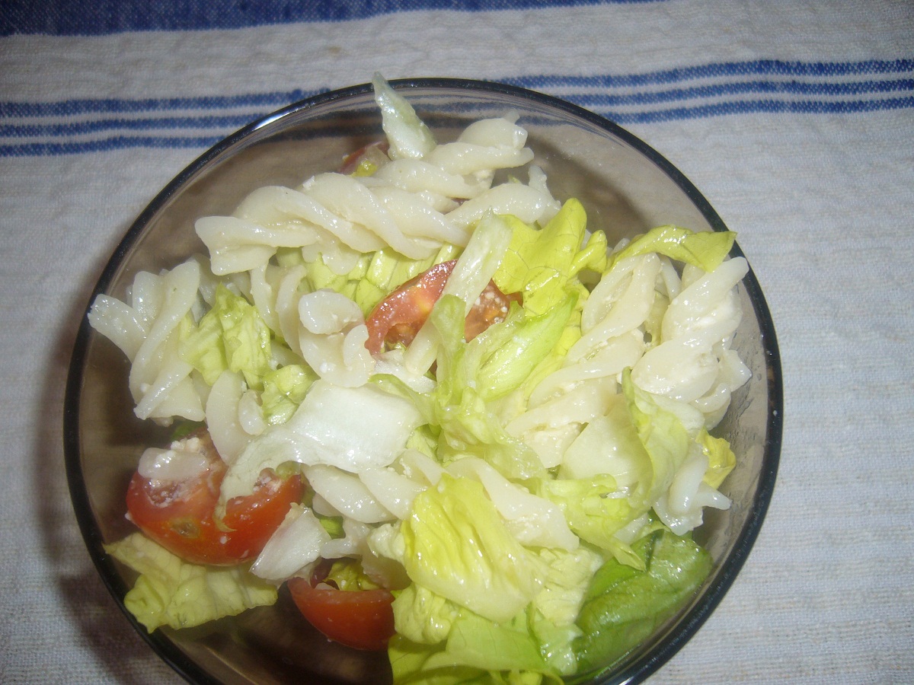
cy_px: 342
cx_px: 457
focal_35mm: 35
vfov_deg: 40.7
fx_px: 924
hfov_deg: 52.6
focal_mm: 5.8
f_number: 2.8
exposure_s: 1/30
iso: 80
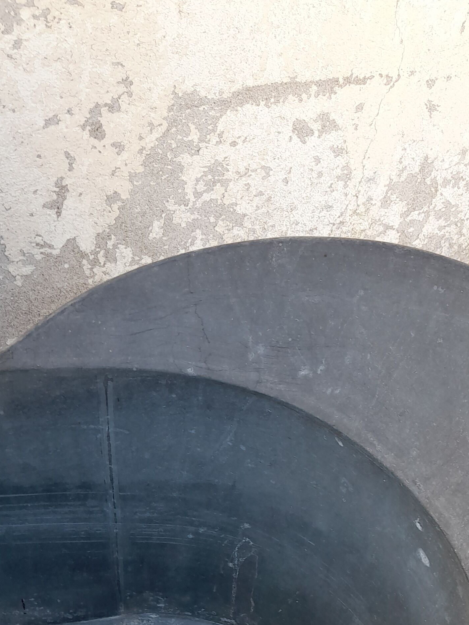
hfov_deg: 27.1
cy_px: 575
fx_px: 958
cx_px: 353
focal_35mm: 53
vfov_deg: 34.0
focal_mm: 4.6
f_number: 2
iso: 20
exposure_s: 1/100
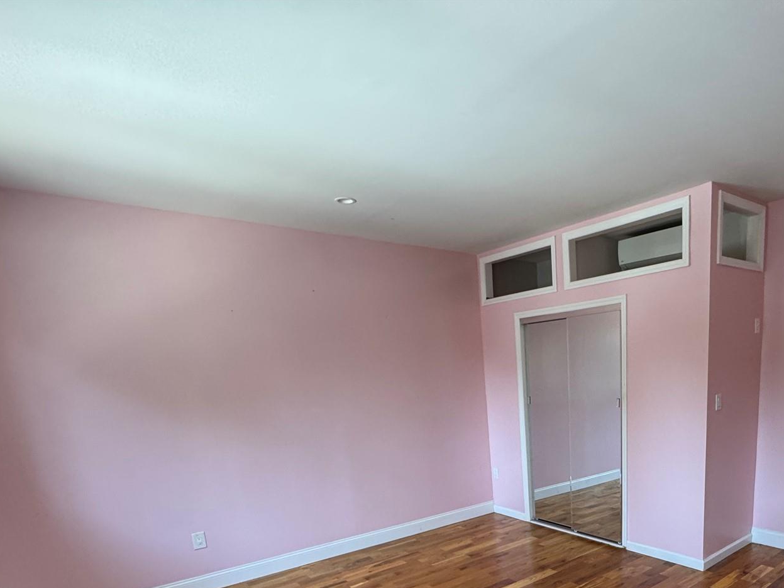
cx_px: 546
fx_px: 521
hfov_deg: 70.9
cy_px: 481
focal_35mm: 23
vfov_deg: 54.3
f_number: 2.2
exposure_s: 1/99
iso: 250
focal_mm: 2.22
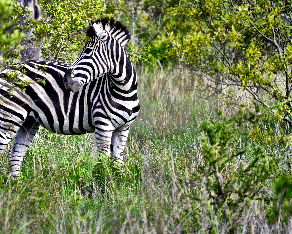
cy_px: 98
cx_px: 93
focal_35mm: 341
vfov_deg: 4.5
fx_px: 2944
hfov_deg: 5.7
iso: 640
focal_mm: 165
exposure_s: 1/1000
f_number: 5.3
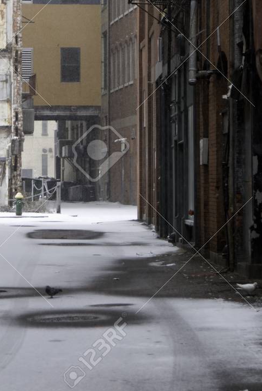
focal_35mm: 152
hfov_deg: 9.1
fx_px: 1654
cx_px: 79
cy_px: 49
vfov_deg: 13.4
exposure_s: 1/20
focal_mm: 56
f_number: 4
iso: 100
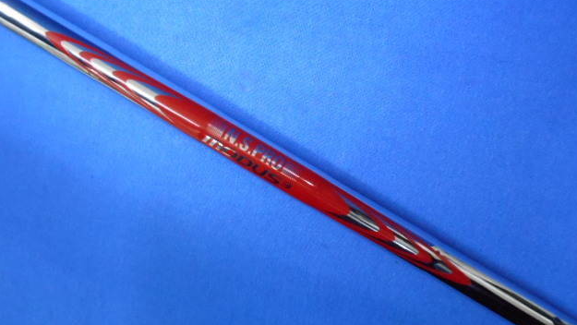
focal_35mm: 29
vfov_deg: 40.1
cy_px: 141
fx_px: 444
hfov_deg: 66.0
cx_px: 294
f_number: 3.2
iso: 800
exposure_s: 1/50
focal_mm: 4.6
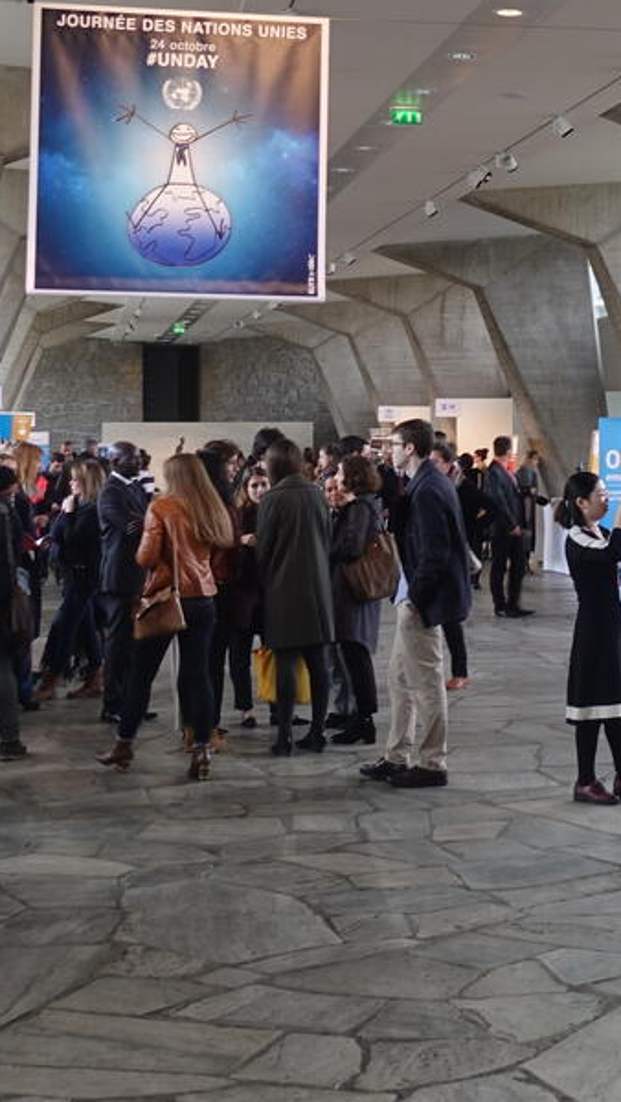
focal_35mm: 67
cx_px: 507
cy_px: 326
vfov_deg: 31.1
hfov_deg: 17.8
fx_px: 1959
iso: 125
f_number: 2.8
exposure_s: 1/30
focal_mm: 8.8
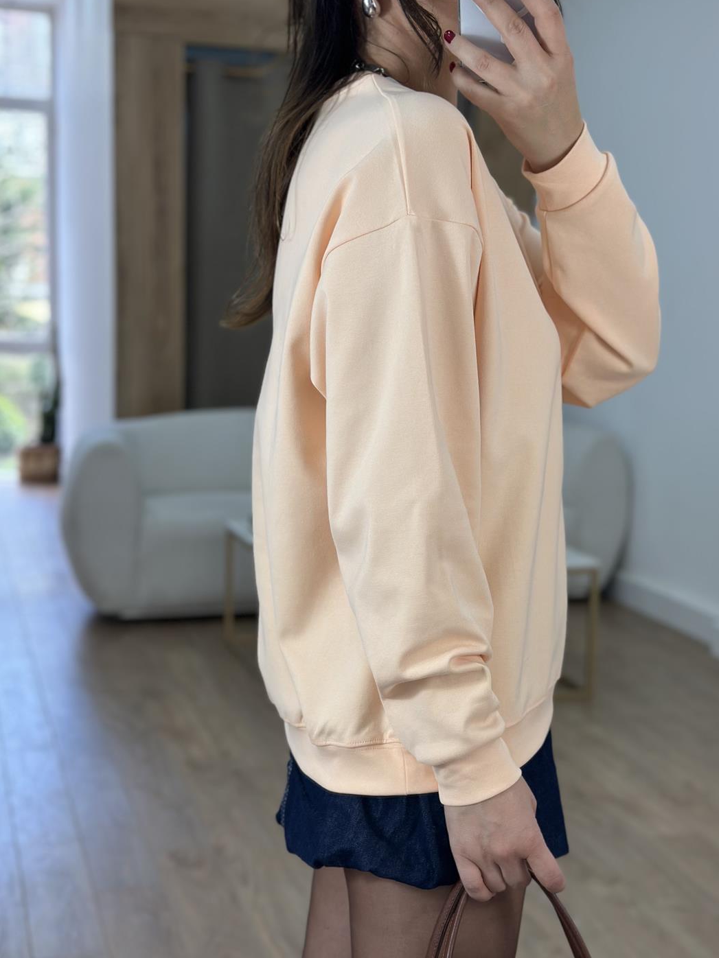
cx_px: 400
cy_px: 530
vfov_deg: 34.9
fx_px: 1523
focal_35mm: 55
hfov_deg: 26.5
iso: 80
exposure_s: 1/262
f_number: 1.78
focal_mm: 6.86
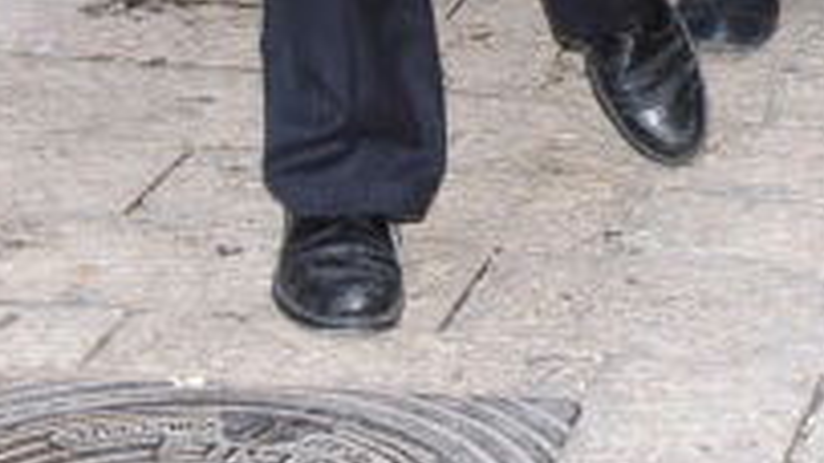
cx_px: 1246
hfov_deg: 11.2
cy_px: -896
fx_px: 4041
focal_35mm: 185
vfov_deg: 6.1
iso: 1250
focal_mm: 35
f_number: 6.3
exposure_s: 1/125
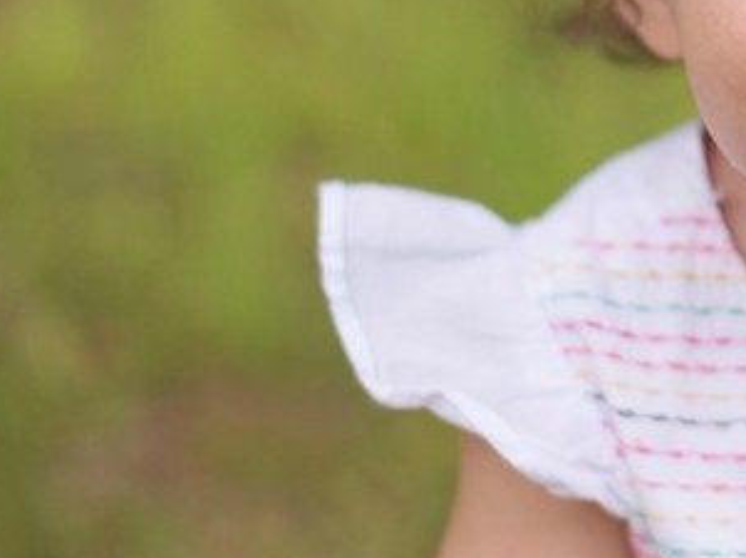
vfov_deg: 10.2
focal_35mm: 144
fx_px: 3100
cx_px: 1021
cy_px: -53
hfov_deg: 13.2
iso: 500
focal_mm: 50
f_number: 2.5
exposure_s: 1/800
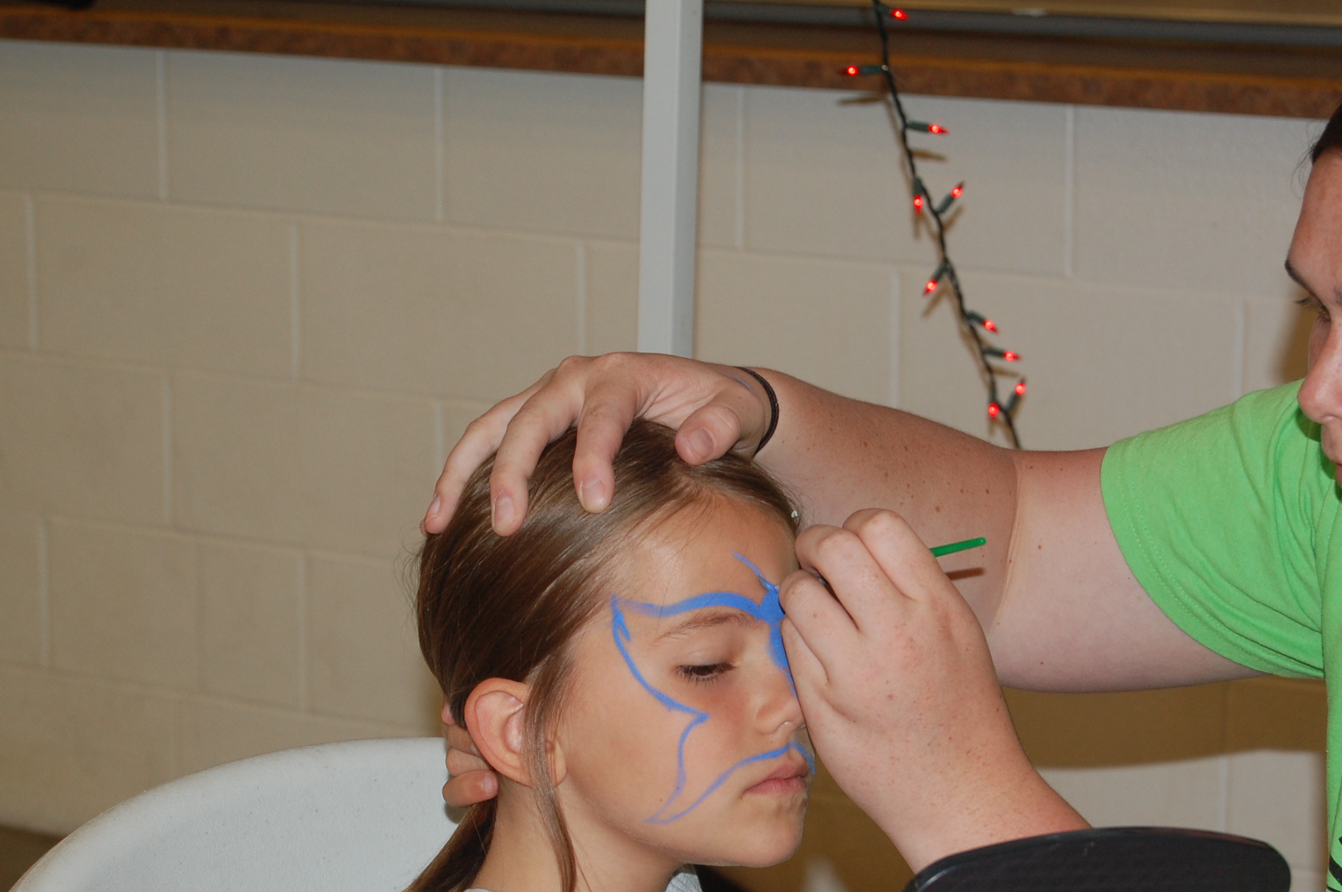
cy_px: 607
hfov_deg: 18.1
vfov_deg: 12.1
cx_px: 836
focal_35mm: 113
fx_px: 4197
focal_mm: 55
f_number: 5.6
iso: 400
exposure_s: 1/60
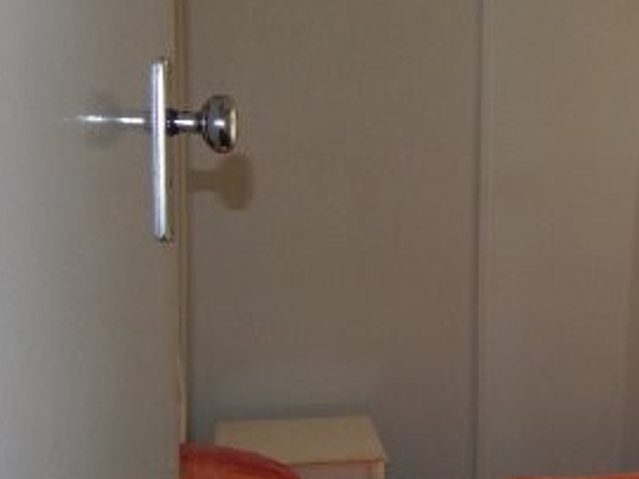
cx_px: 799
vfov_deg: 22.5
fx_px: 1199
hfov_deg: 26.1
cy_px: 278
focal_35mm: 65
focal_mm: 4
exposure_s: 1/30
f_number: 3
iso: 140
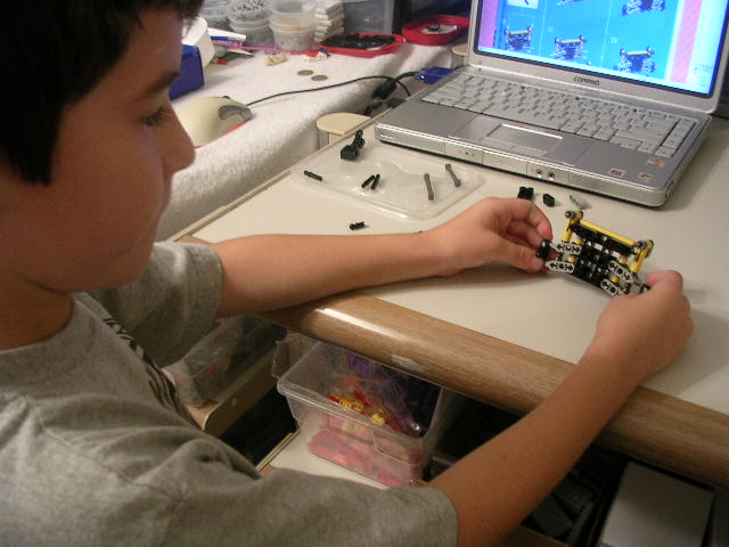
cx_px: 364
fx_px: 800
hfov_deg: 49.0
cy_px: 274
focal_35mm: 38
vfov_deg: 37.7
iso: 69
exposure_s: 1/5.4
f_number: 2.8
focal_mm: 5.8
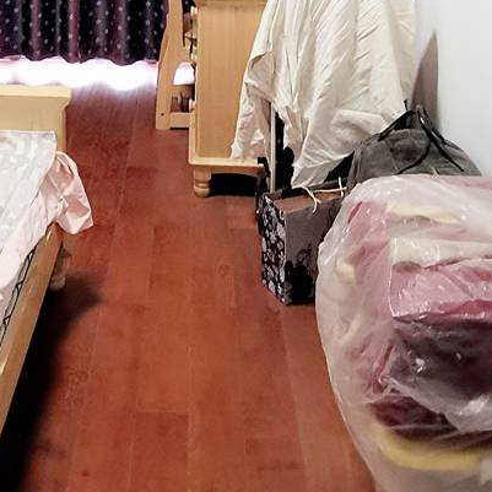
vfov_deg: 27.9
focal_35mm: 54
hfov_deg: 31.1
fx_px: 868
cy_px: -92
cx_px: 126
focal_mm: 2.26
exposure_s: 1/25
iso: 640
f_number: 2.2
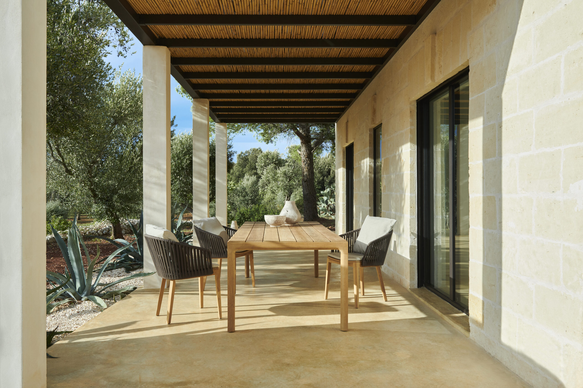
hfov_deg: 60.3
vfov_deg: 42.3
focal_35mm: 31
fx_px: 502
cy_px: 194
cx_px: 292
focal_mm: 31
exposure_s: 1/200
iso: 400
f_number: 14
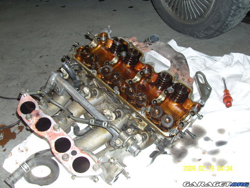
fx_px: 267
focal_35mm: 37
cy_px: 94
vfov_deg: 38.7
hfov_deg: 50.1
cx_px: 125
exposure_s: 1/40
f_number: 2.8
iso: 80
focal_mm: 6.2
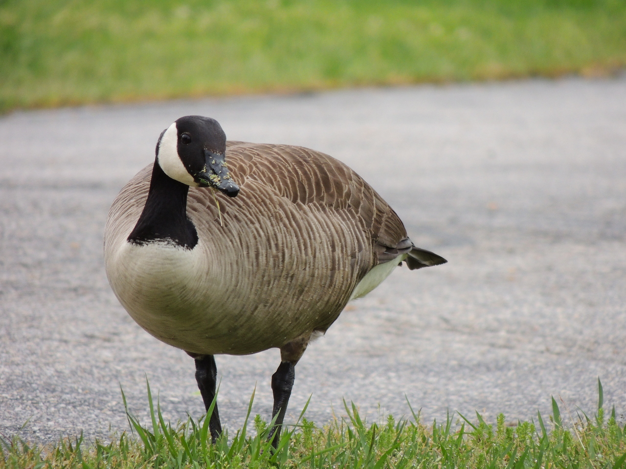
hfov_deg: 2.0
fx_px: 18084
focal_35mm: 1000
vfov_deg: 1.5
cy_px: 234
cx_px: 313
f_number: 5.9
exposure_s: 1/400
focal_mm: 180
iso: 400
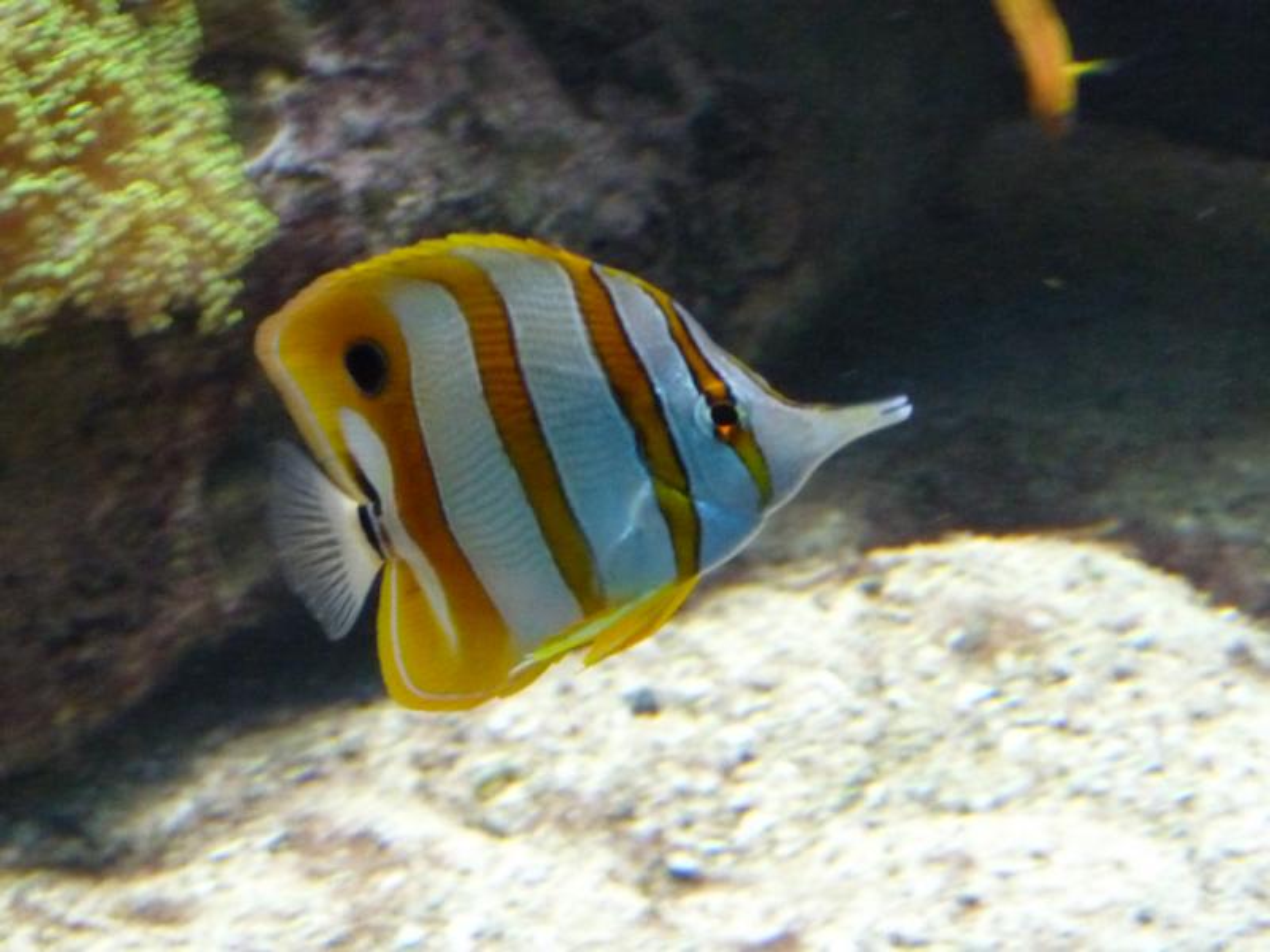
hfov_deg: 14.3
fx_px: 5063
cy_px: 476
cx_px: 635
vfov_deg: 10.7
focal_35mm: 138
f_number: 3.6
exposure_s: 1/50
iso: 800
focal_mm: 17.4
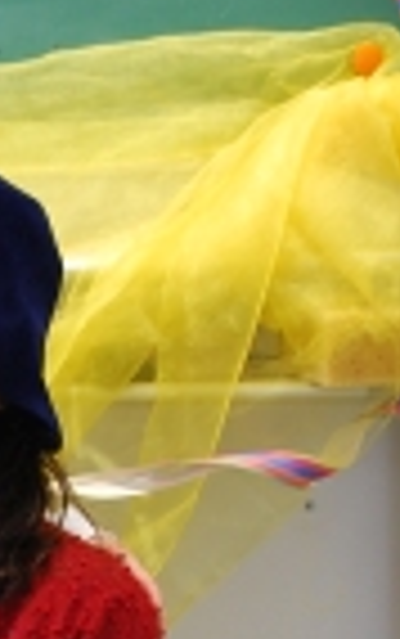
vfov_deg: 9.2
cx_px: -272
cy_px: 932
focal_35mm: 223
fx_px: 3882
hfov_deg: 5.8
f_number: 5.3
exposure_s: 1/25
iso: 400
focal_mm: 46
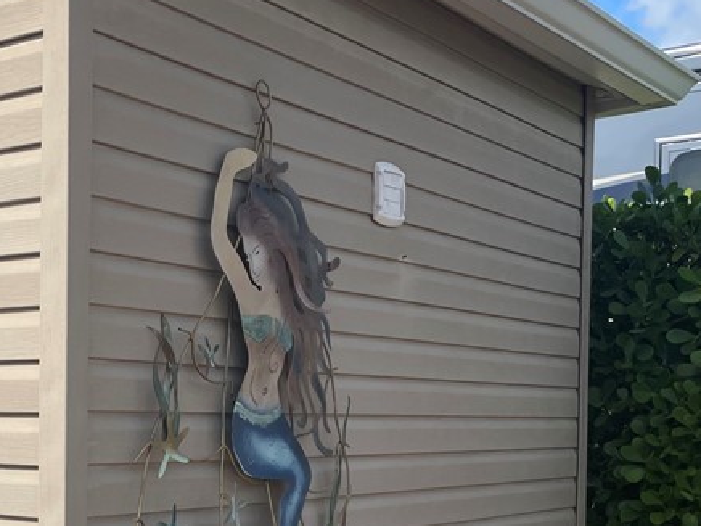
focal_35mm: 61
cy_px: 471
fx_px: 1235
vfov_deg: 23.4
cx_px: 35
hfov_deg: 30.0
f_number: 1.6
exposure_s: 1/3300
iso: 32
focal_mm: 4.2
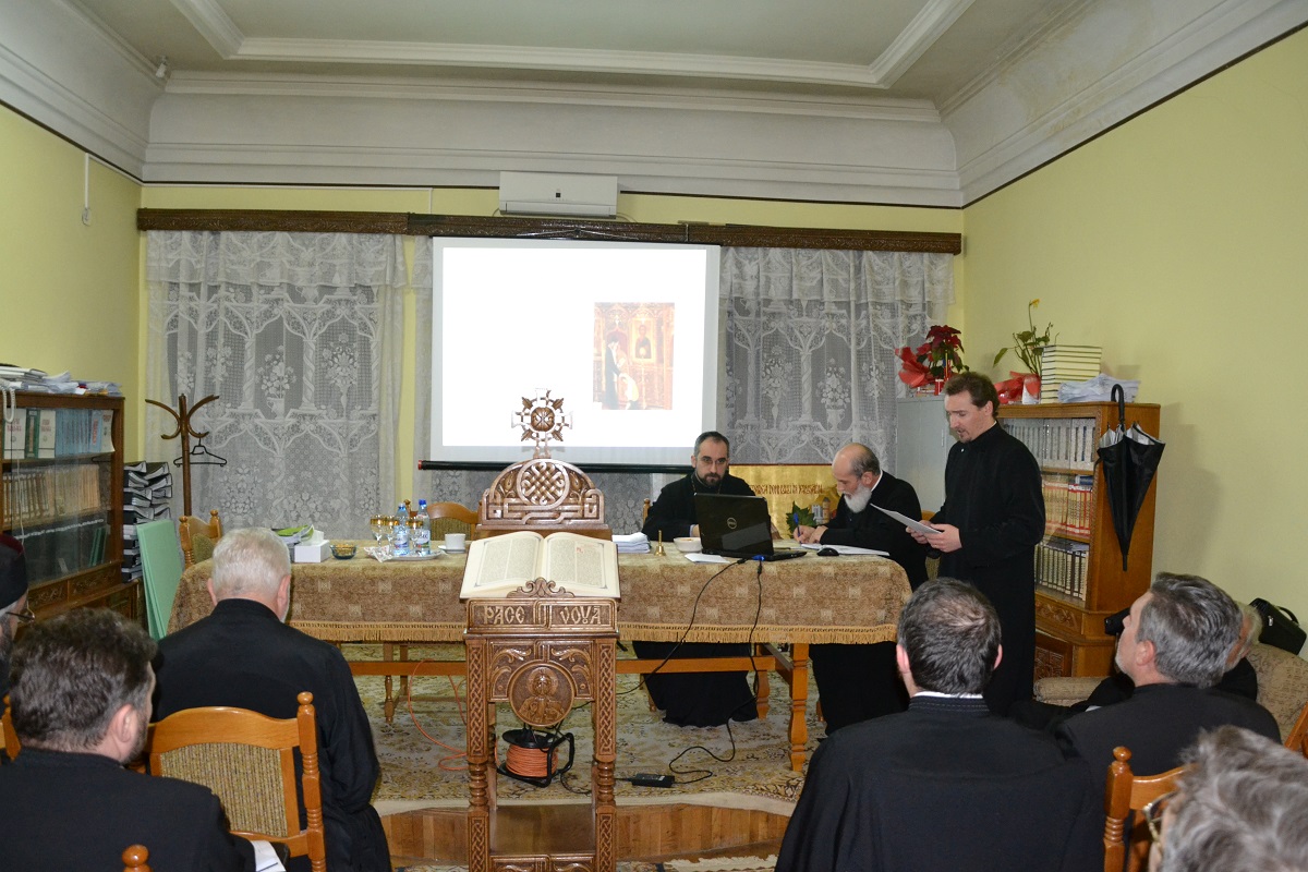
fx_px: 981
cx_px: 654
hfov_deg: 67.4
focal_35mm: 27
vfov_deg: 47.9
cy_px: 436
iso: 2000
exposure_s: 1/60
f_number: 3.5
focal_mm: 18
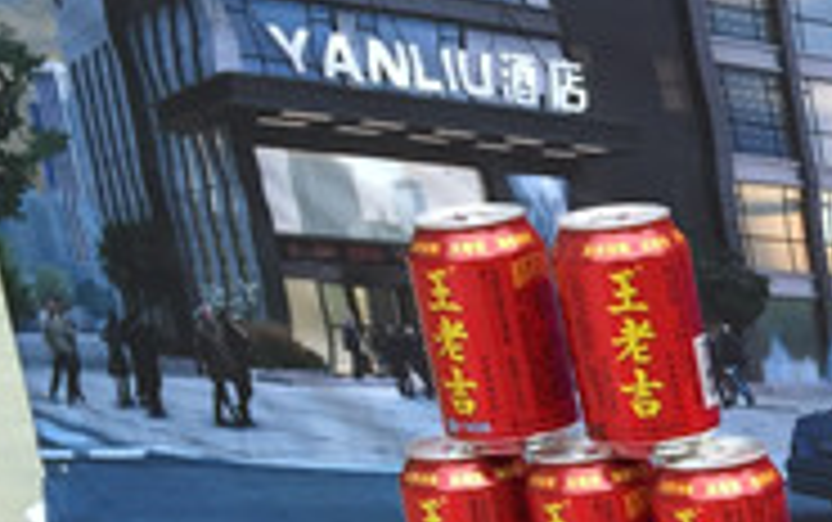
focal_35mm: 133
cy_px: 1058
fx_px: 3018
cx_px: 1655
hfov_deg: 13.5
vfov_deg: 9.2
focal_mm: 4.15
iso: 40
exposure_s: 1/100
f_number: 2.2
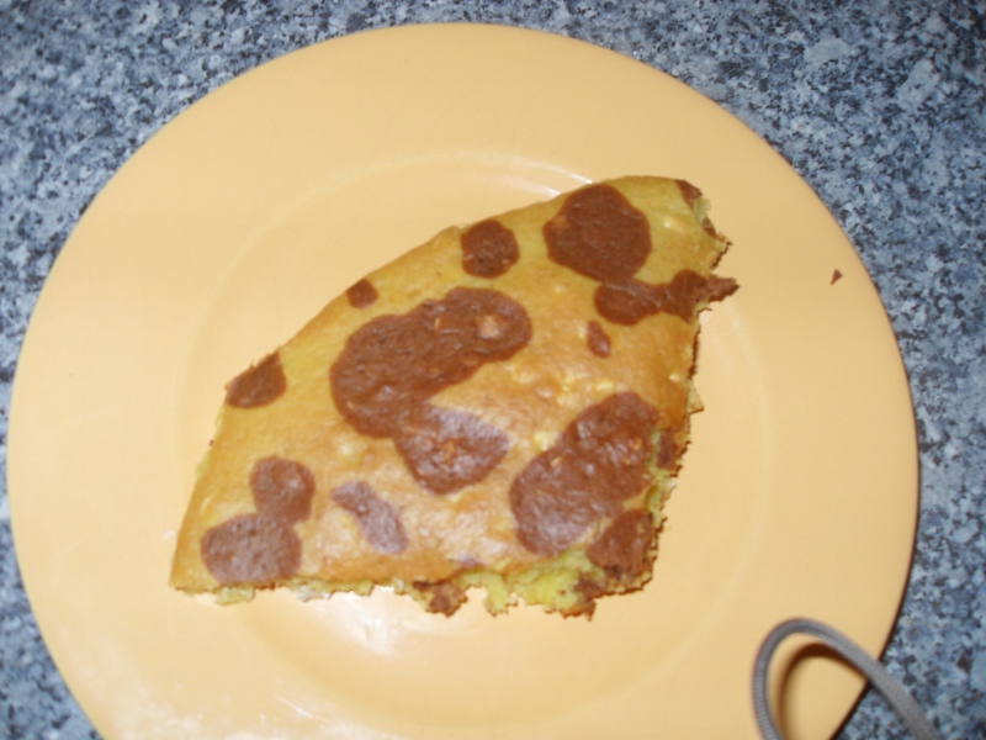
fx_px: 968
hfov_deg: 54.0
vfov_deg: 41.8
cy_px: 370
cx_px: 493
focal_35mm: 34
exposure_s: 1/45
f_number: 2.8
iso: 100
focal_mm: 6.3
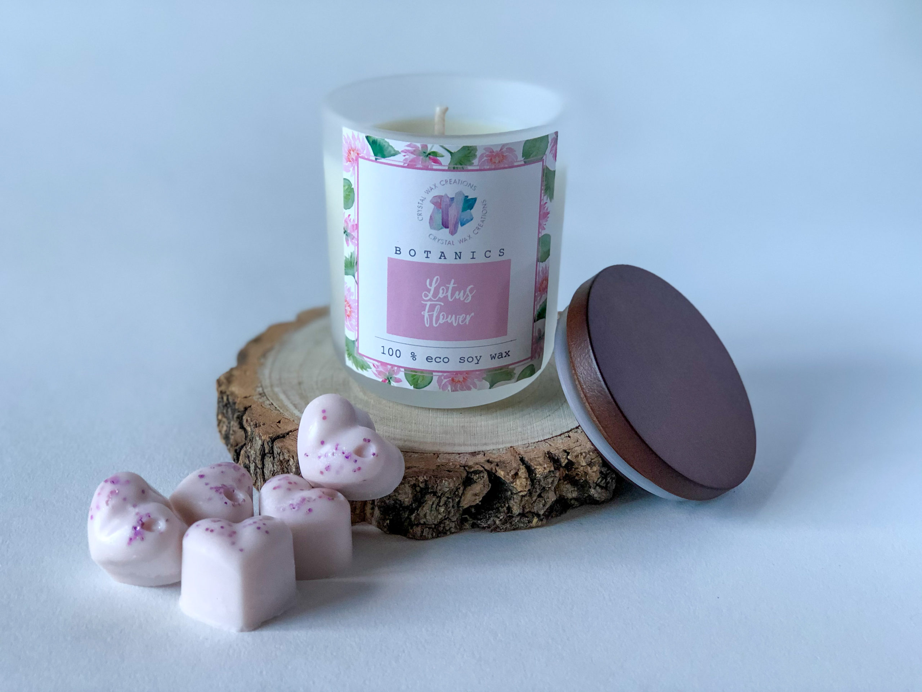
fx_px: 1518
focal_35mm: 57
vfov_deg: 25.7
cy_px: 346
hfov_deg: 33.8
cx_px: 461
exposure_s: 1/33
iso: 80
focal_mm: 6.6
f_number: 2.8
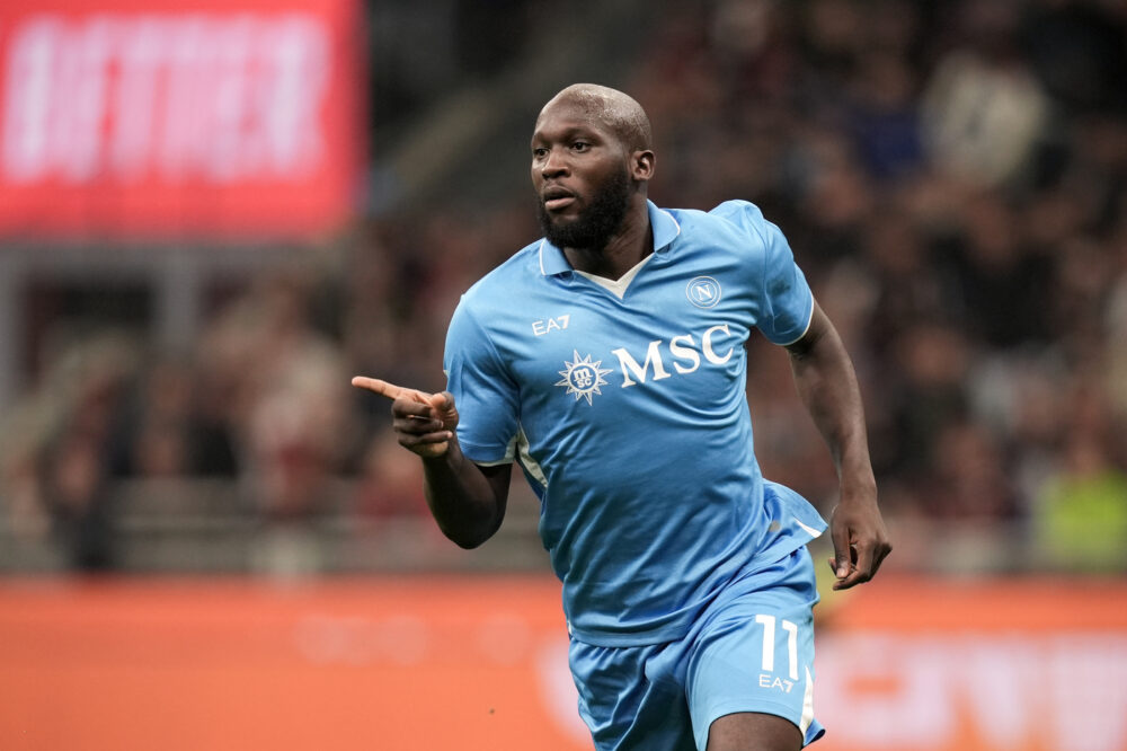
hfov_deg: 5.2
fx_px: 12517
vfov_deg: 3.4
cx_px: 564
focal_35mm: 400
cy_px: 376
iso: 2000
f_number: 3.2
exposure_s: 1/1600
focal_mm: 400
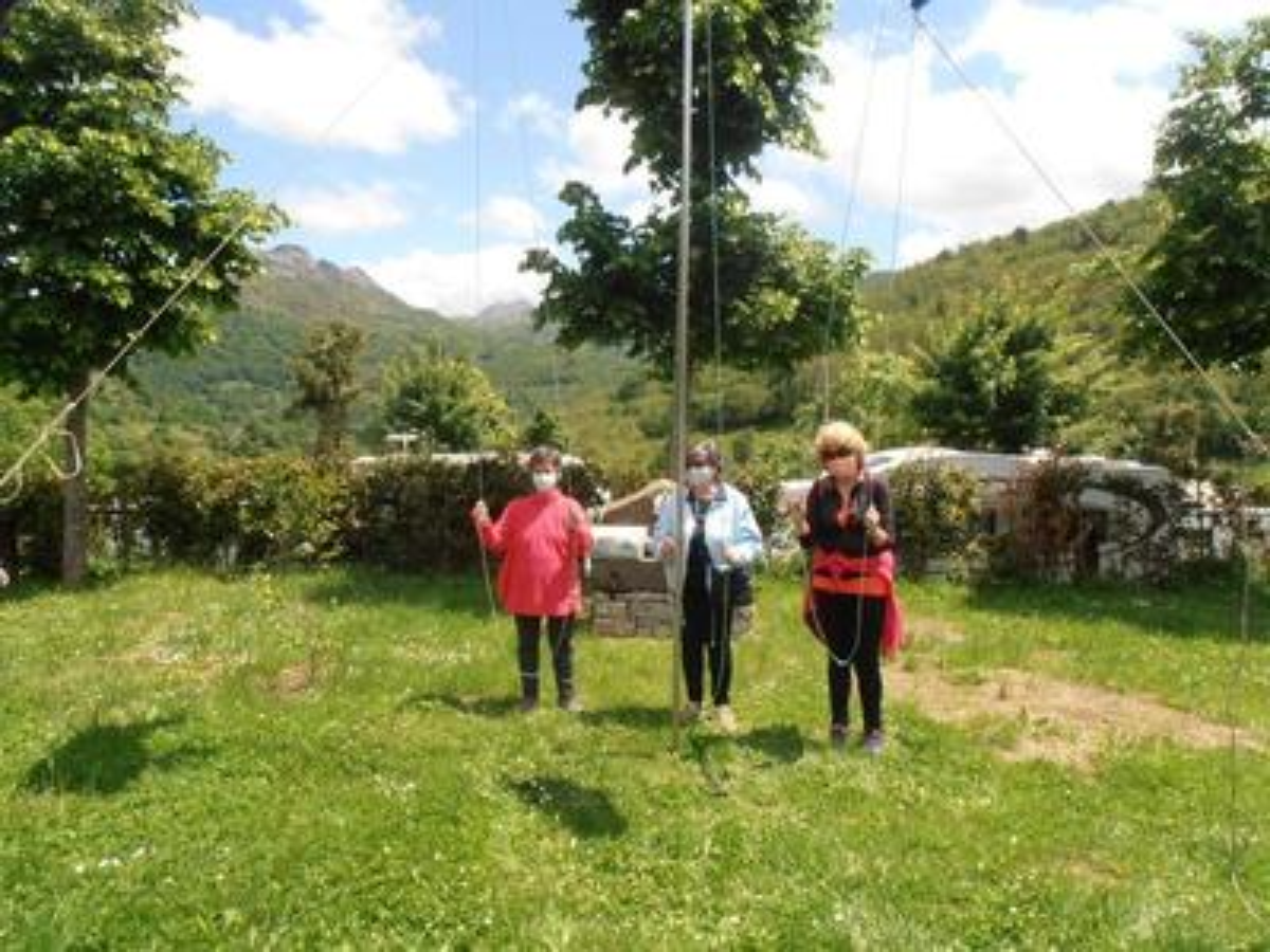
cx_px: 635
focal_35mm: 24
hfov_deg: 71.6
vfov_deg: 56.8
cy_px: 476
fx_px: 881
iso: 200
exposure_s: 1/320
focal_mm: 4.2
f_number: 7.9
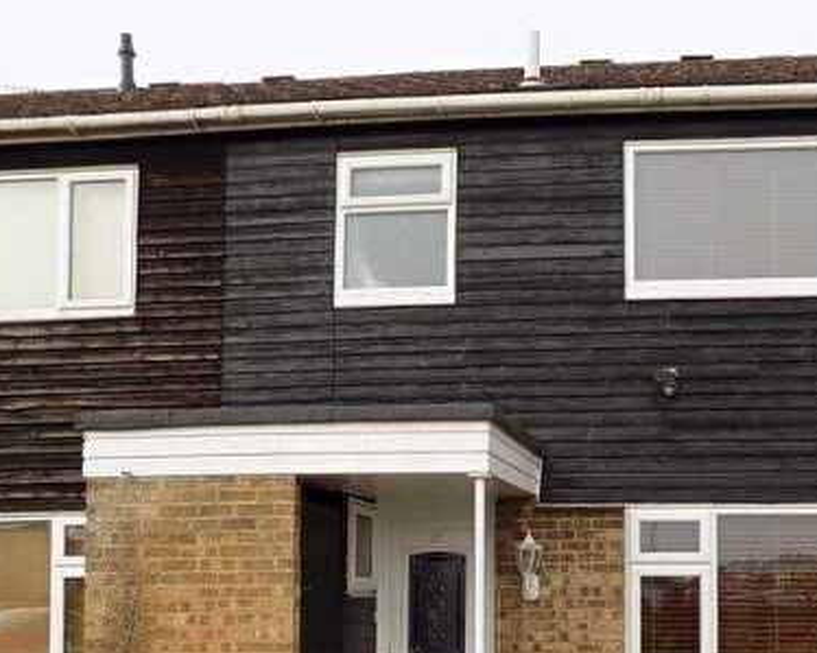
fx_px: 1015
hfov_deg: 42.6
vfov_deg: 34.2
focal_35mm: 42
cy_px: 551
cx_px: 601
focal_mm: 4
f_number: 3.1
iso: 80
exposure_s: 1/320
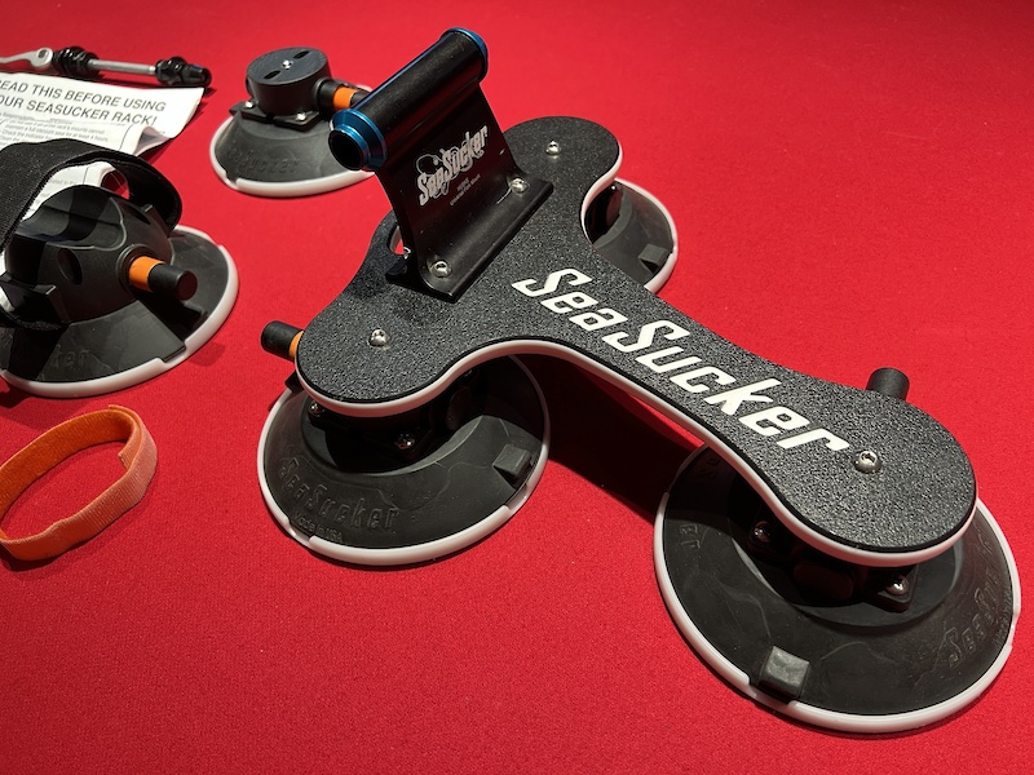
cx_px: 517
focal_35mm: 26
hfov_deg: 67.3
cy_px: 388
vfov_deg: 53.1
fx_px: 777
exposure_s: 1/60
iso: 160
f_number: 1.5
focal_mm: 5.7
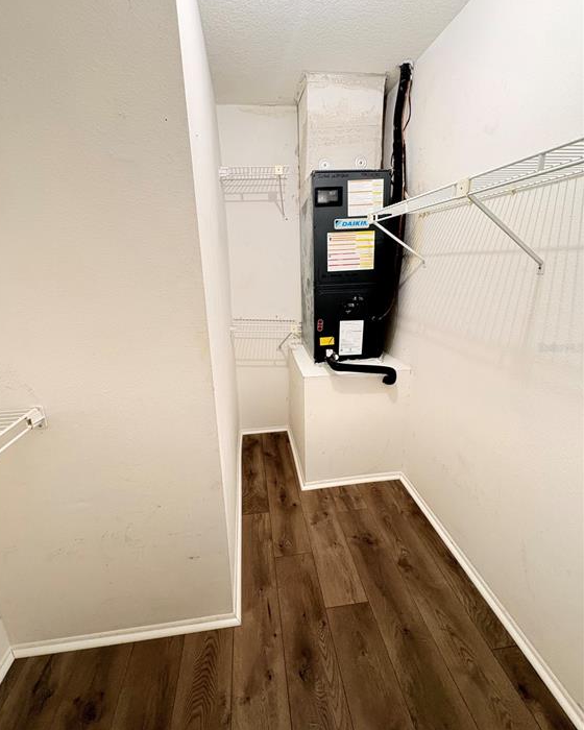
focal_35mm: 15
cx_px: 285
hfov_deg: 84.0
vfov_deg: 96.7
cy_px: 347
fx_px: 324
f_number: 2.2
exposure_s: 1/60
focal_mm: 2.22
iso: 400
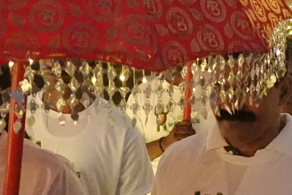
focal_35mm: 173
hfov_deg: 11.7
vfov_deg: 7.9
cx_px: 303
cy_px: 163
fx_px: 1403
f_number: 4
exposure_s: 1/125
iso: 20000
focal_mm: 24
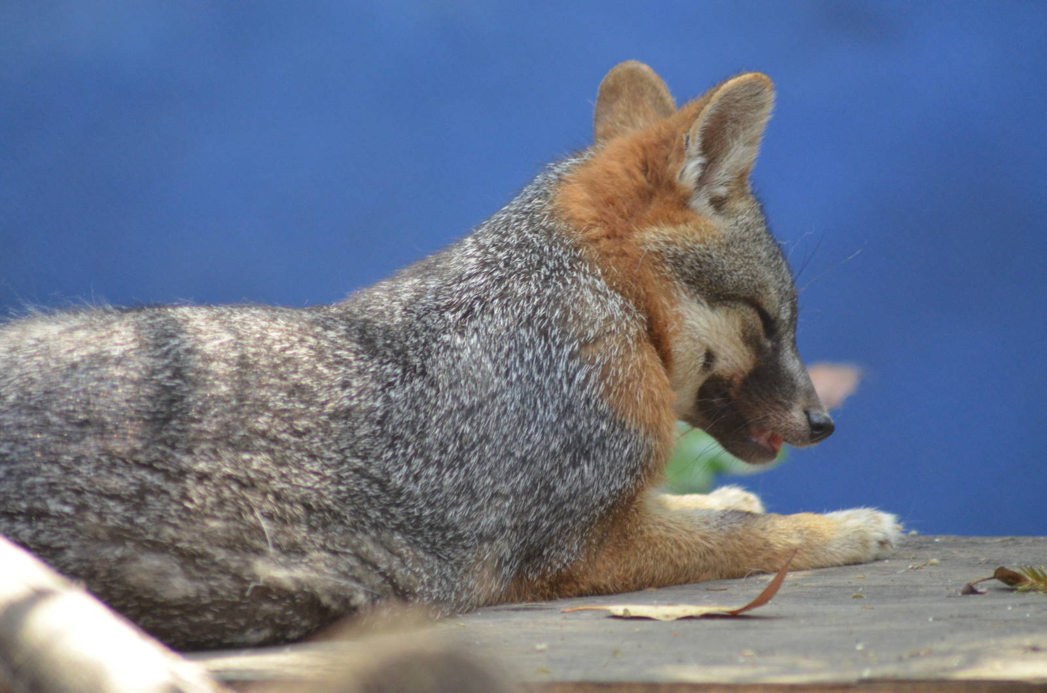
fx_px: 13061
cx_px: 524
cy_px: 346
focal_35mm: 450
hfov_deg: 4.6
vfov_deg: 3.0
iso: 1600
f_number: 5.6
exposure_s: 1/160
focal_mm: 300
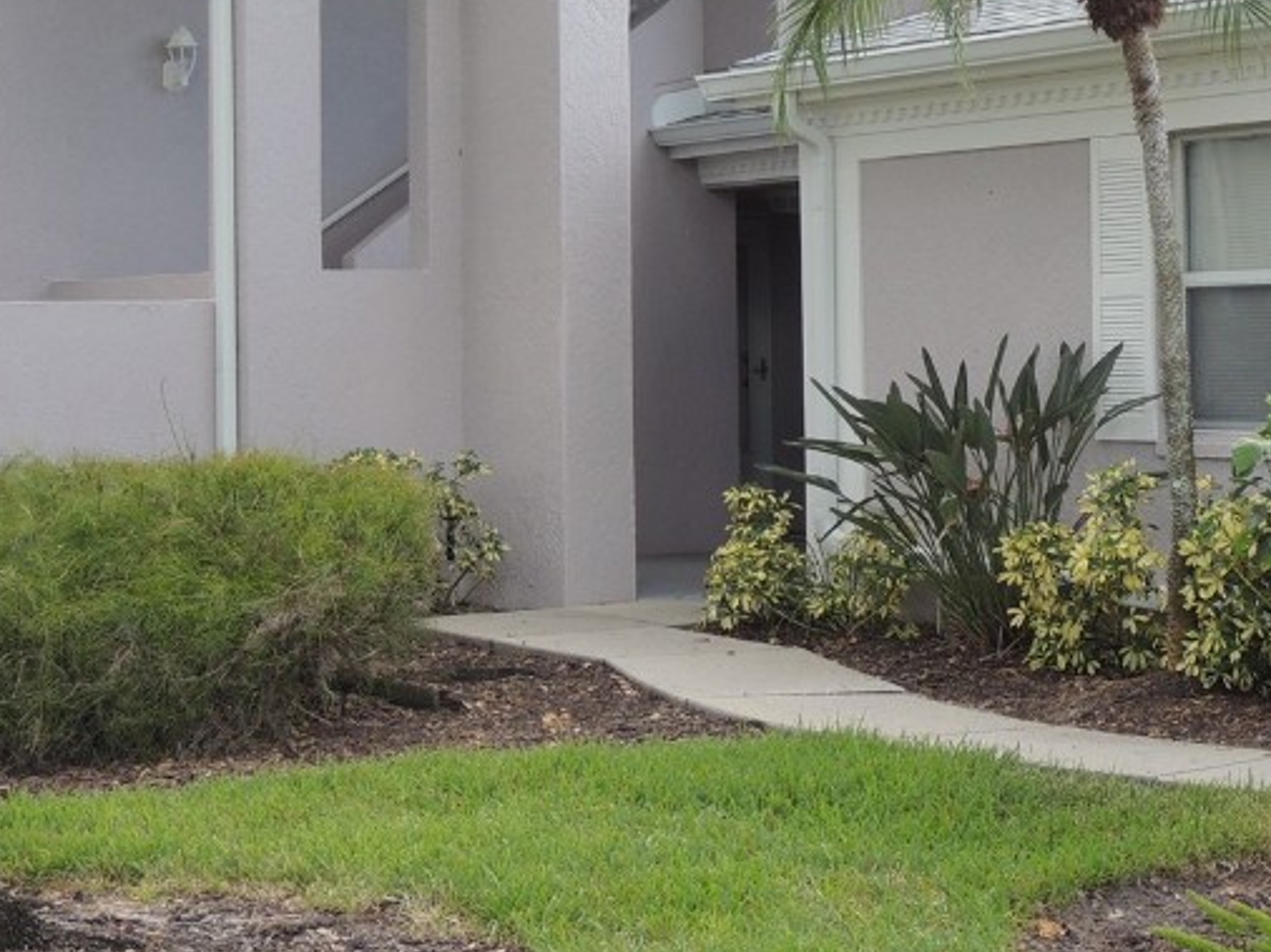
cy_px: 246
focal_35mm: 81
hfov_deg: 23.9
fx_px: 2973
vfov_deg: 18.1
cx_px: 907
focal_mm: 7.1
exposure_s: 1/250
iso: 140
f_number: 3.3
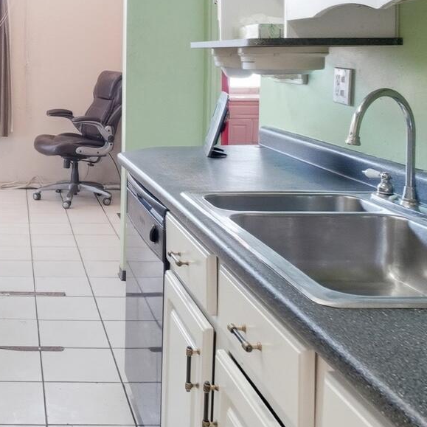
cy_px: 69
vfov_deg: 36.6
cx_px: 8
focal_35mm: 44
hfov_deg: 35.1
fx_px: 614
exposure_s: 1/60
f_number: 5.6
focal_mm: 10
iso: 125
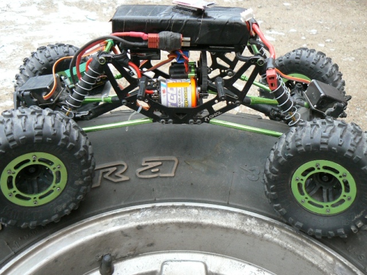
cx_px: 184
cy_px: 138
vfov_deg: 39.7
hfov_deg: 51.4
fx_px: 382
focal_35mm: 36
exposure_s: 1/30
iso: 160
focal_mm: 6
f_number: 2.8
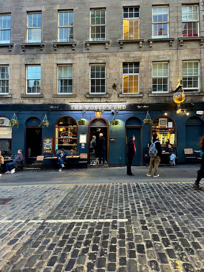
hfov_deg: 53.1
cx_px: 102
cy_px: 136
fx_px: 204
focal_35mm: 26
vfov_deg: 67.3
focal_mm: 4.2
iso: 400
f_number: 1.6
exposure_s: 1/50
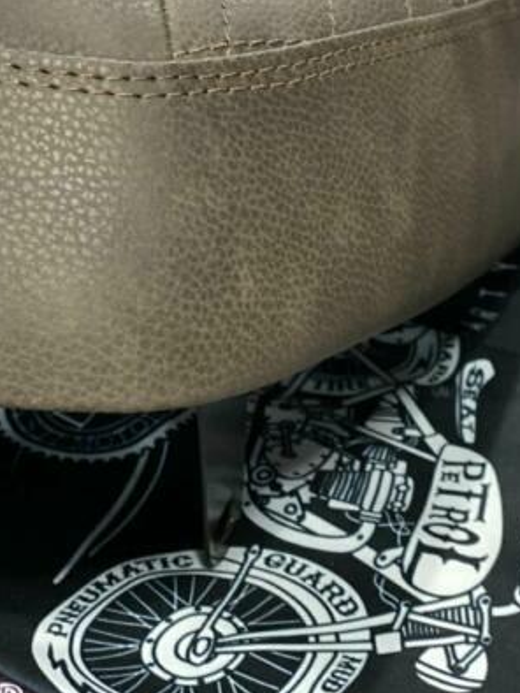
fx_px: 1901
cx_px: 204
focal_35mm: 95
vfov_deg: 20.2
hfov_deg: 15.6
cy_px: 65
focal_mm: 6
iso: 400
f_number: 2
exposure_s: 1/20
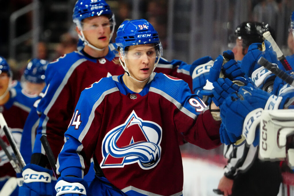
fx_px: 4508
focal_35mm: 552
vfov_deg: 2.5
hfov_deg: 3.7
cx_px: 147
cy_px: 98
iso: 10000
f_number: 6.3
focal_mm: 368
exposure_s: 1/2000
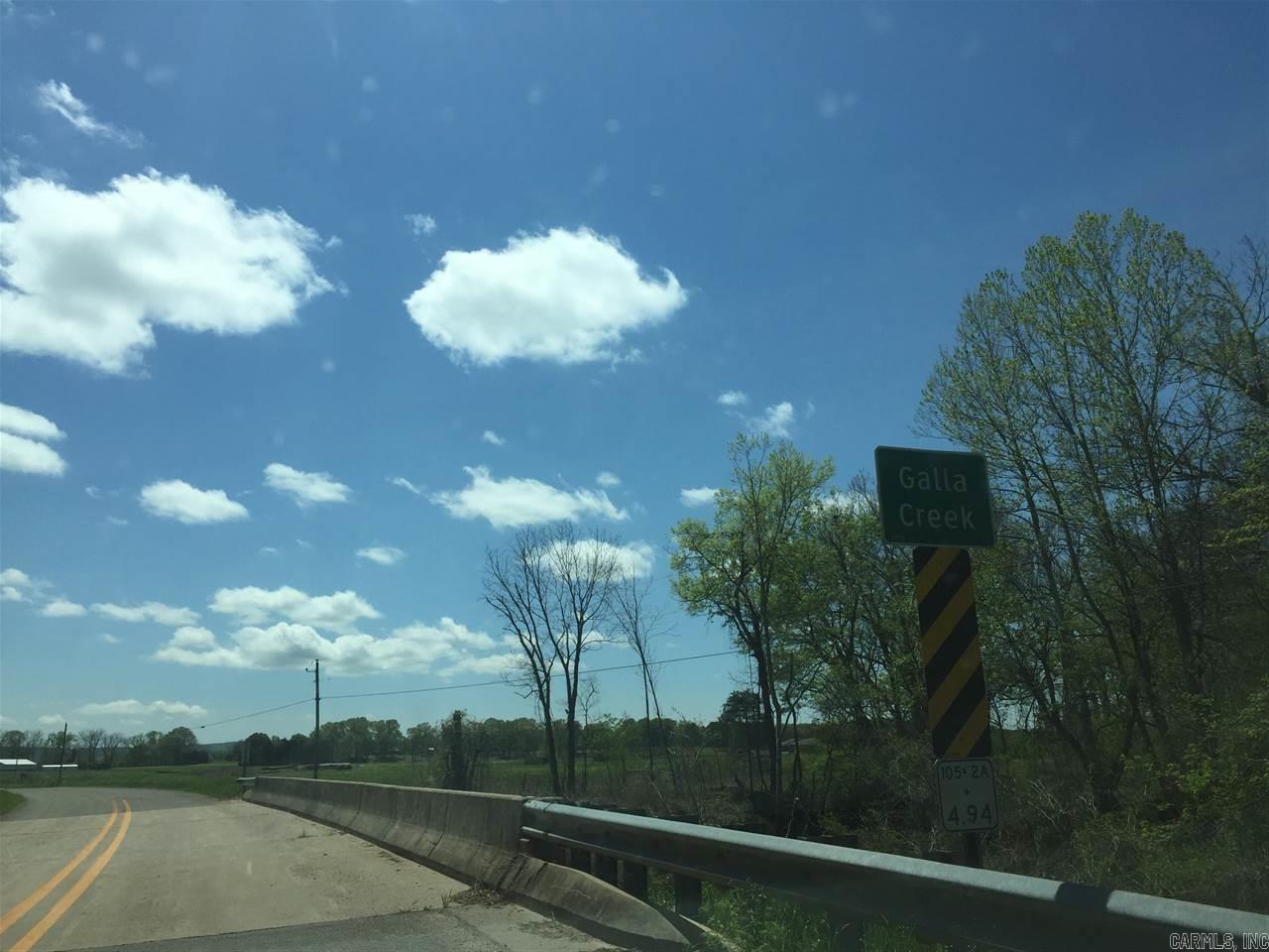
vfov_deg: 48.2
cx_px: 634
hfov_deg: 61.7
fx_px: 1063
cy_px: 476
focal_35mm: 29
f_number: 2.2
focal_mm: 4.15
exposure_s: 1/3597
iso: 32
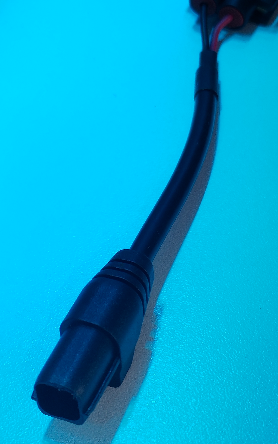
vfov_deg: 29.8
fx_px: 837
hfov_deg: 18.9
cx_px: 113
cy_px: 196
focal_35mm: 69
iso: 100
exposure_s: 1/146
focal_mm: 4.75
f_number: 1.8
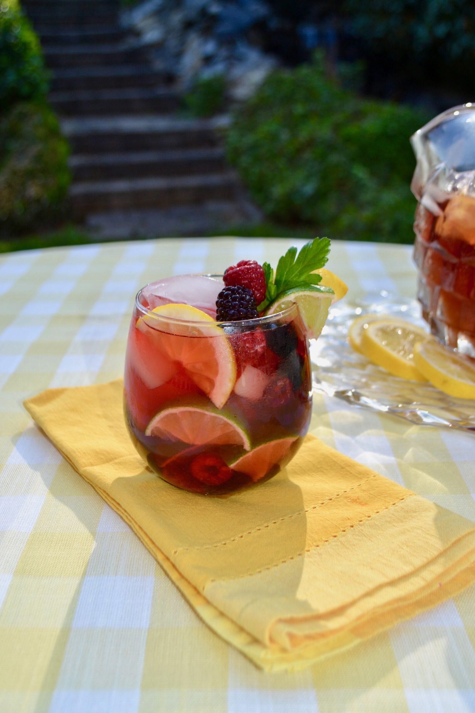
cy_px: 356
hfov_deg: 36.9
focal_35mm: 36
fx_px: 712
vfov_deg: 53.1
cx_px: 238
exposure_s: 1/200
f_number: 4.5
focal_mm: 24
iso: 100
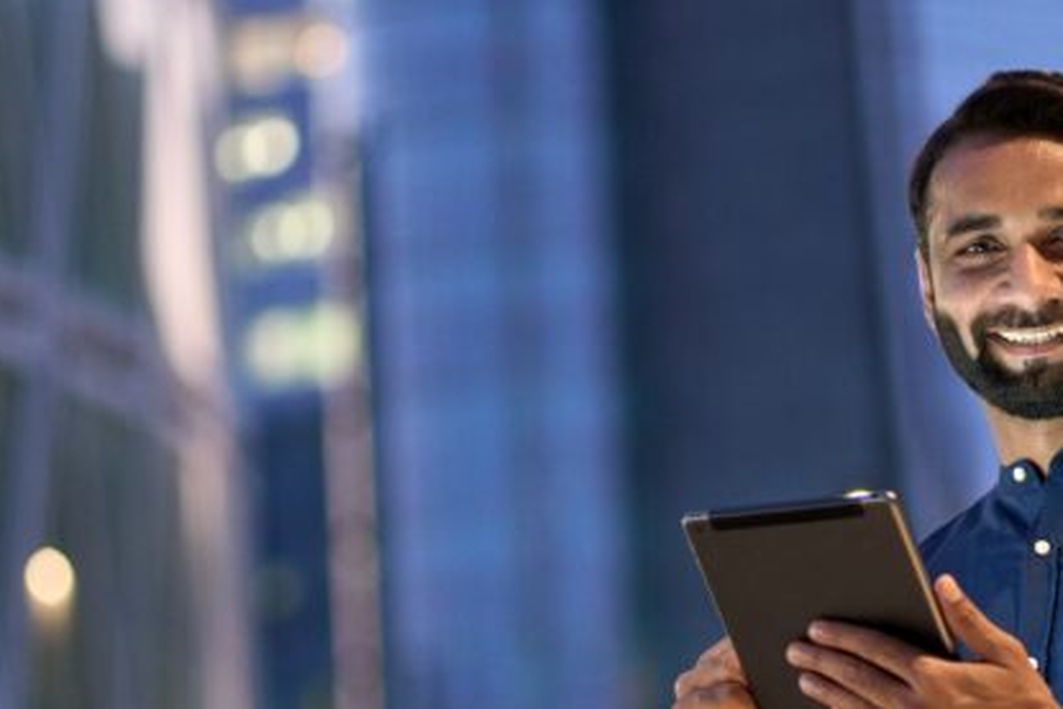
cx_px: 720
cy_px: 489
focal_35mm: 235
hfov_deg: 8.8
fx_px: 6941
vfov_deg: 5.8
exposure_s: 1/160
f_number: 1.8
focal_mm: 85
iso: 1600
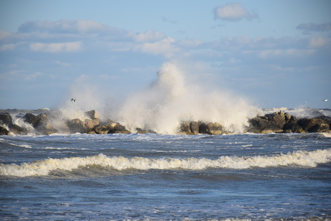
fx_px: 1931
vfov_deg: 6.5
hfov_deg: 9.8
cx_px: 166
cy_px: 110
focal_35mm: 210
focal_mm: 140
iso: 200
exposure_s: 1/800
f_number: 7.1
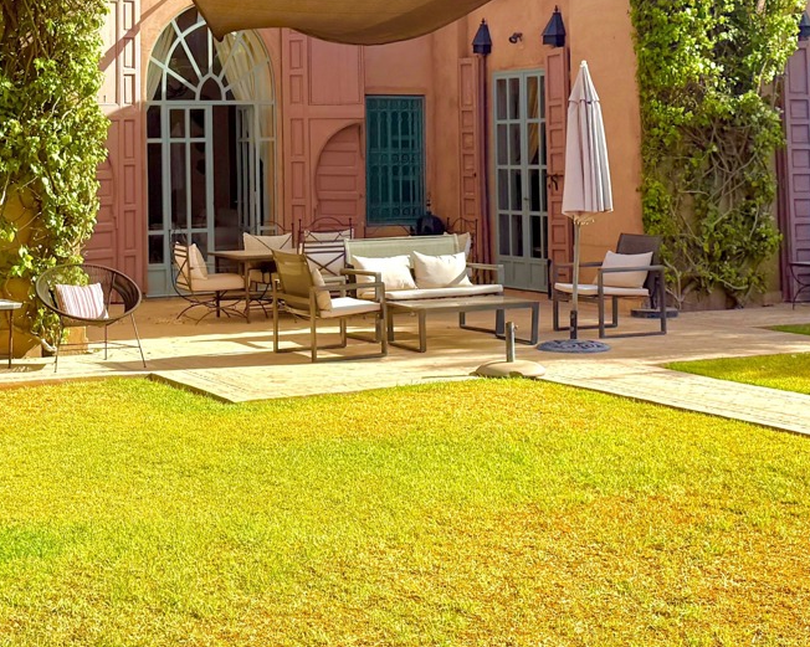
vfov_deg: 21.8
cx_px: 247
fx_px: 1653
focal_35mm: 69
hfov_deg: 27.3
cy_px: 96
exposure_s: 1/3021
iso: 80
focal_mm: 6.76
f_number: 1.78
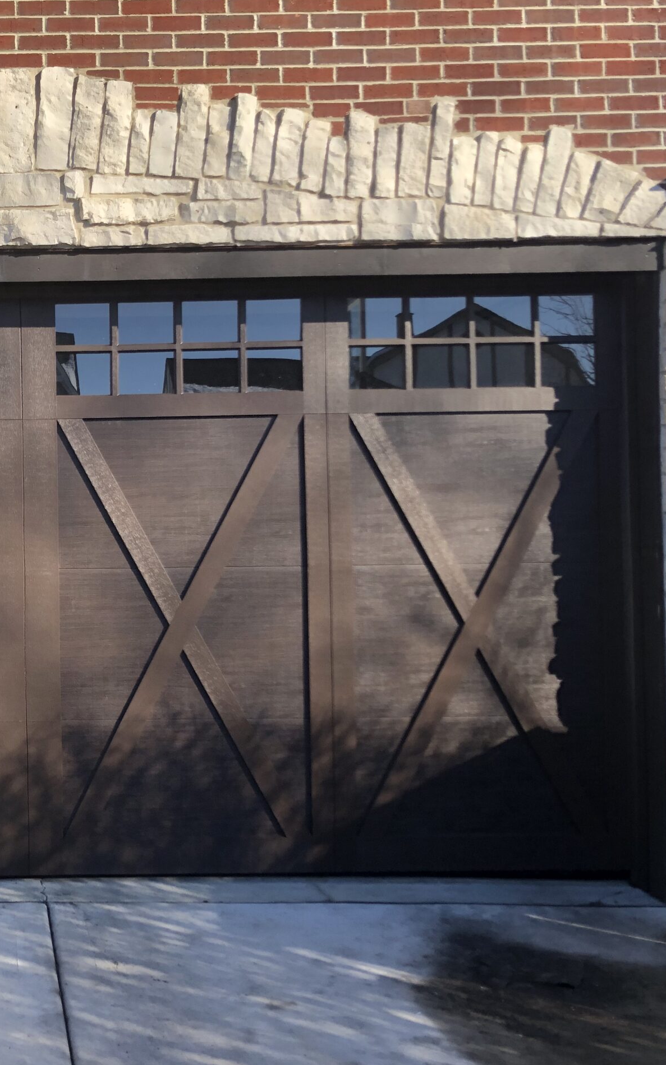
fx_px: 1162
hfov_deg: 30.0
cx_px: 15
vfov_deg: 49.3
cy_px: 532
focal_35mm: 40
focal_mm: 4
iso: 20
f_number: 1.8
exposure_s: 1/736
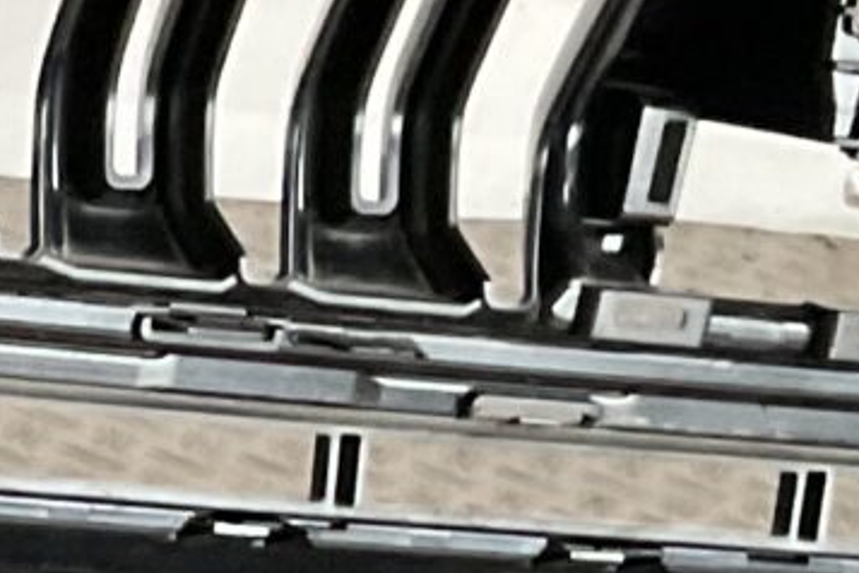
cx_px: -1203
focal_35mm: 216
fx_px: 5154
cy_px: 1059
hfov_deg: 8.7
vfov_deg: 6.2
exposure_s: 1/33
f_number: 1.8
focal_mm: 3
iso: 200
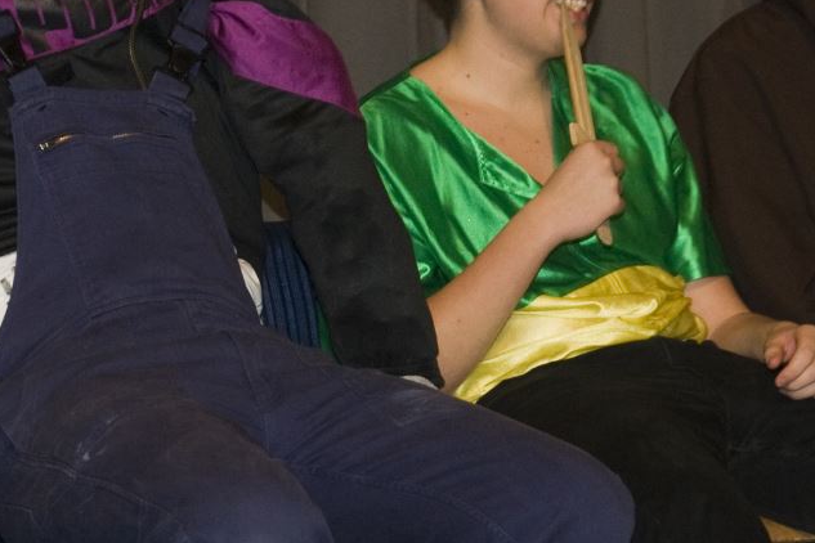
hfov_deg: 10.9
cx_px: 95
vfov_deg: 7.3
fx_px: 4256
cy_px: 398
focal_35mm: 188
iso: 1600
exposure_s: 1/200
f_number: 8
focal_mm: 62
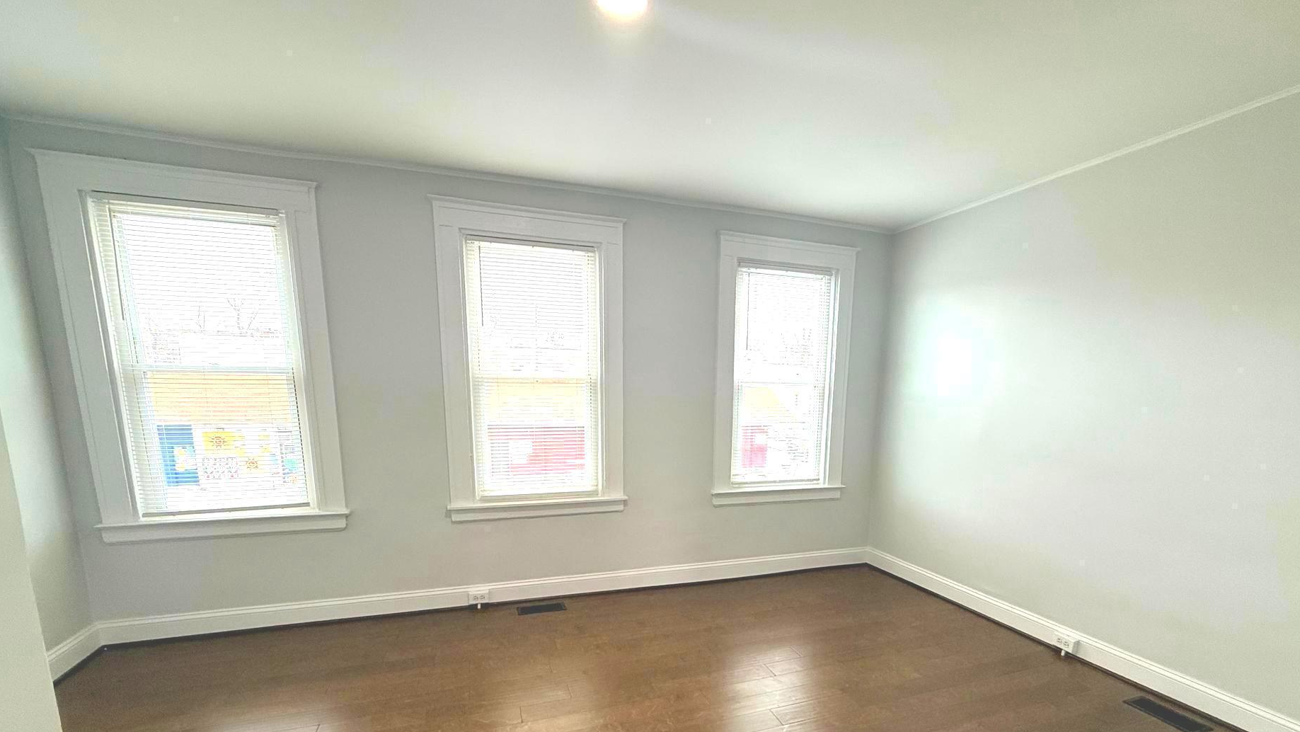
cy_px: 498
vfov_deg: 62.1
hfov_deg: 95.7
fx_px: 586
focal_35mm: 17
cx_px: 700
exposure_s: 1/100
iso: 125
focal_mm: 2.22
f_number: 2.2
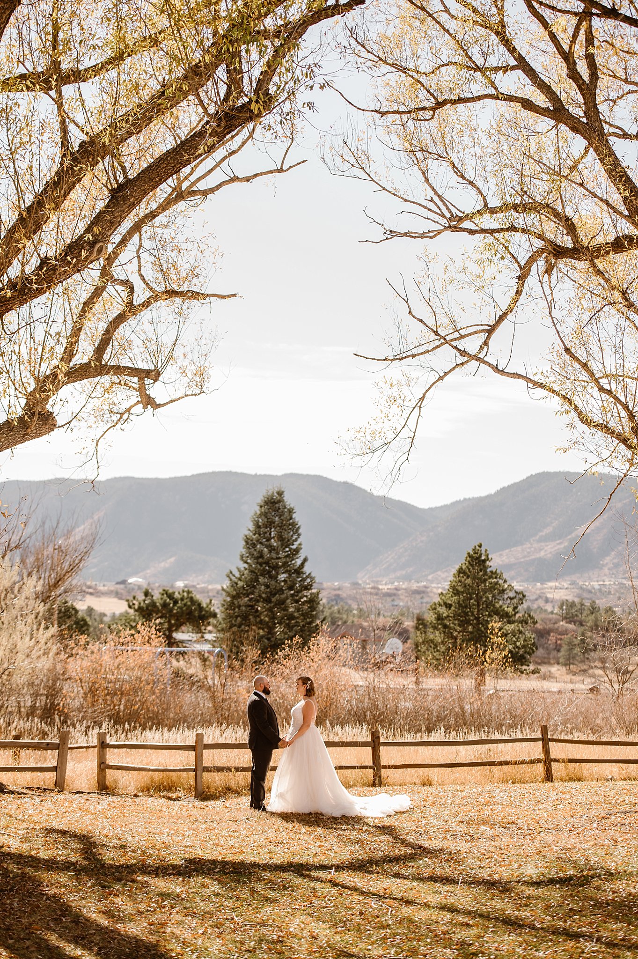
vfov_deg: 28.9
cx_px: 319
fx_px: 1863
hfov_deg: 19.4
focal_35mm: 70
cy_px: 480
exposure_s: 1/1000
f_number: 2.8
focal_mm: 70
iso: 200
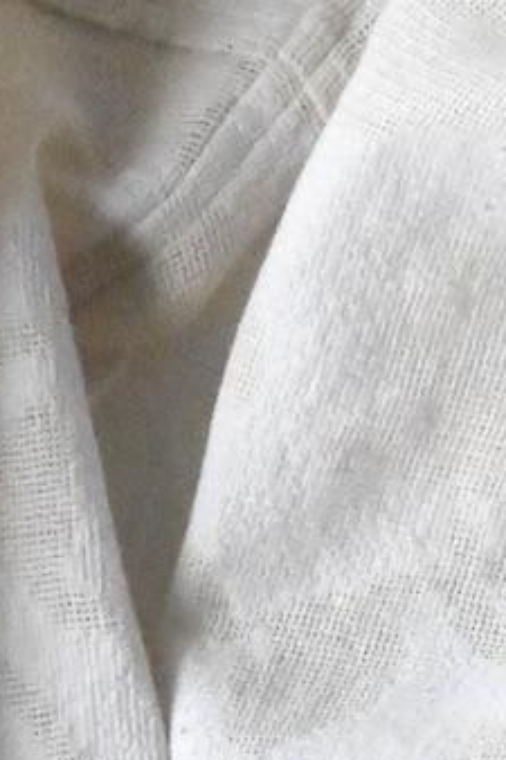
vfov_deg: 6.7
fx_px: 6521
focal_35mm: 309
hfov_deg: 4.4
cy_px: 486
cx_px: 254
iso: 25600
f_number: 18
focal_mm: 50
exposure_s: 1/1250
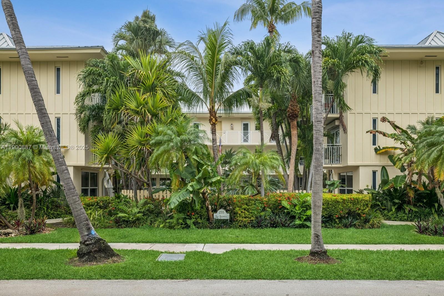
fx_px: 358
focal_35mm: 29
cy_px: 148
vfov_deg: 45.0
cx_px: 222
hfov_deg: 63.7
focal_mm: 29
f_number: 10
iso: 200
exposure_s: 1/60
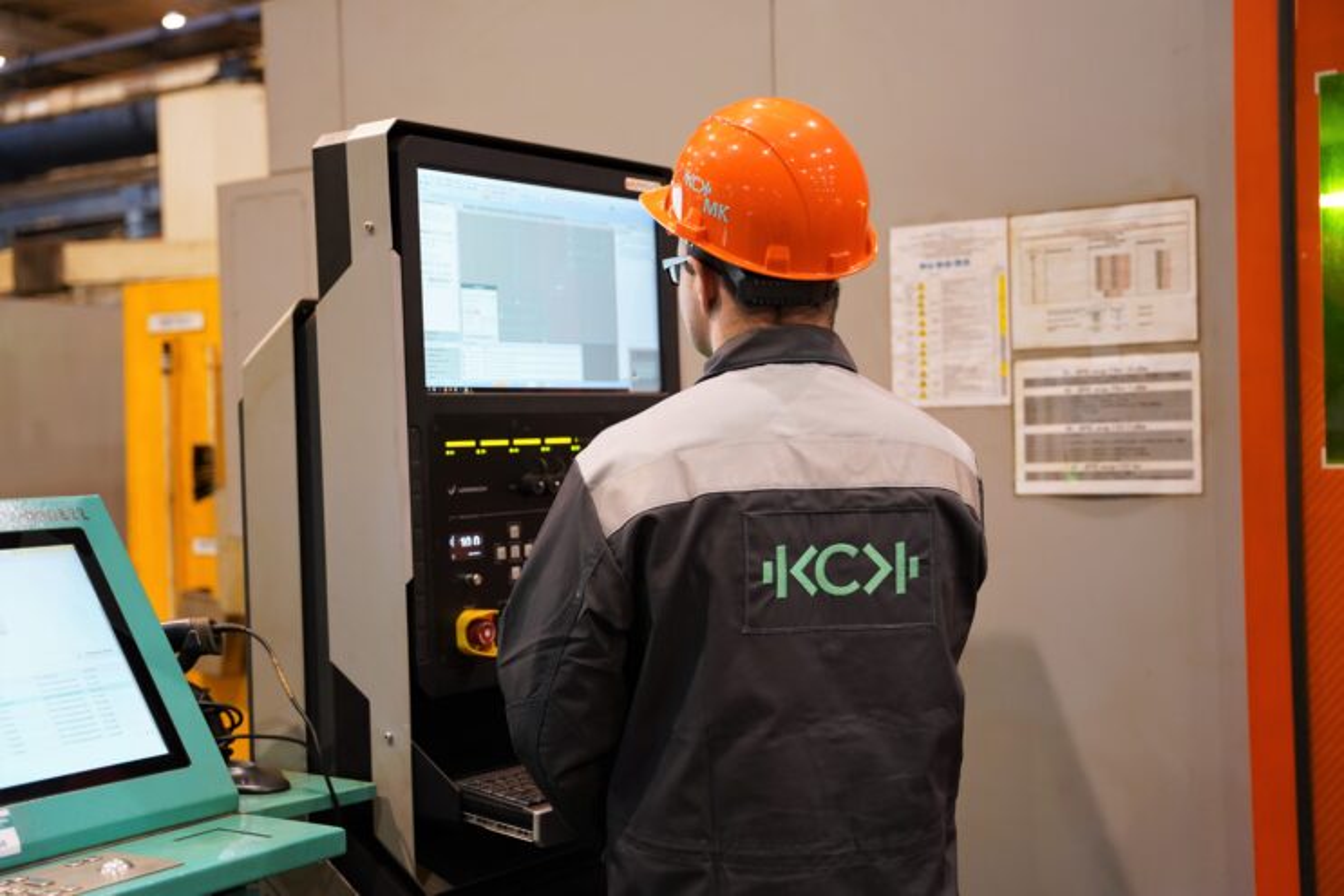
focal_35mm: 47
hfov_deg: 42.0
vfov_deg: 28.7
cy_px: 448
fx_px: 1750
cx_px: 672
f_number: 2.8
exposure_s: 1/160
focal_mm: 46.9
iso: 3200
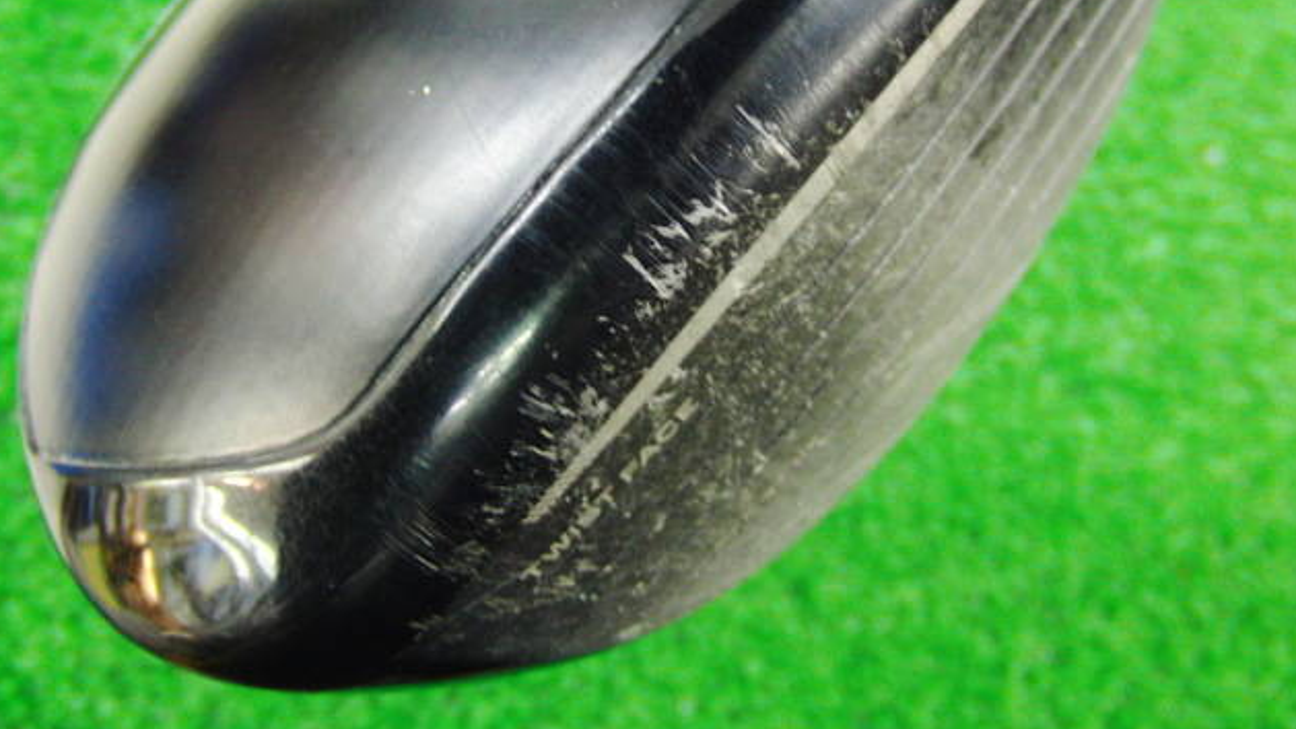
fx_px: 1409
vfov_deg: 28.8
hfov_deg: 49.4
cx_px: 649
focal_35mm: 41
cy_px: 239
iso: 400
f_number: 3.6
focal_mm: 6.42
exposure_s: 1/13
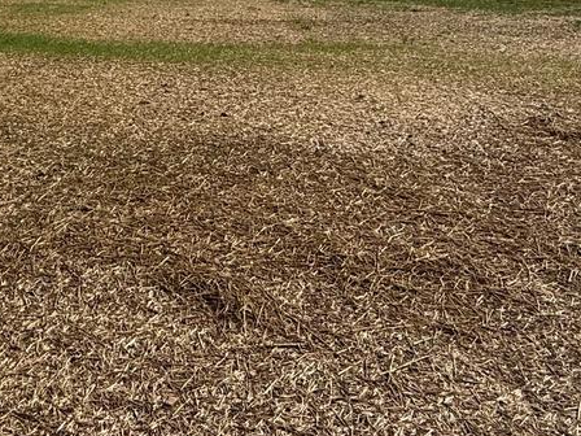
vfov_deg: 29.4
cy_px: -27
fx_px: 755
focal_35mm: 45
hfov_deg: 39.7
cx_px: 86
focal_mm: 2.22
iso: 50
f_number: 2.2
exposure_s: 1/4425
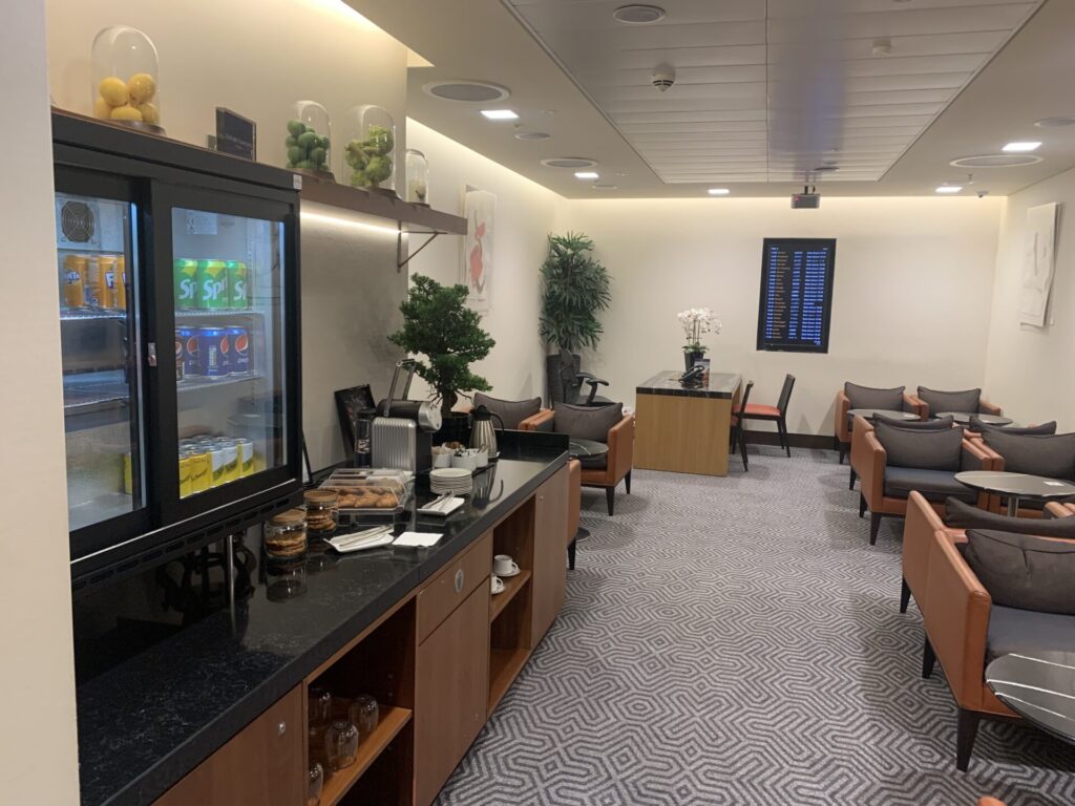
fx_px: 807
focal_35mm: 26
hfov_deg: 67.3
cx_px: 538
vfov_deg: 53.1
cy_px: 403
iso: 125
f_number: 1.8
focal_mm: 4.25
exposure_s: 1/54
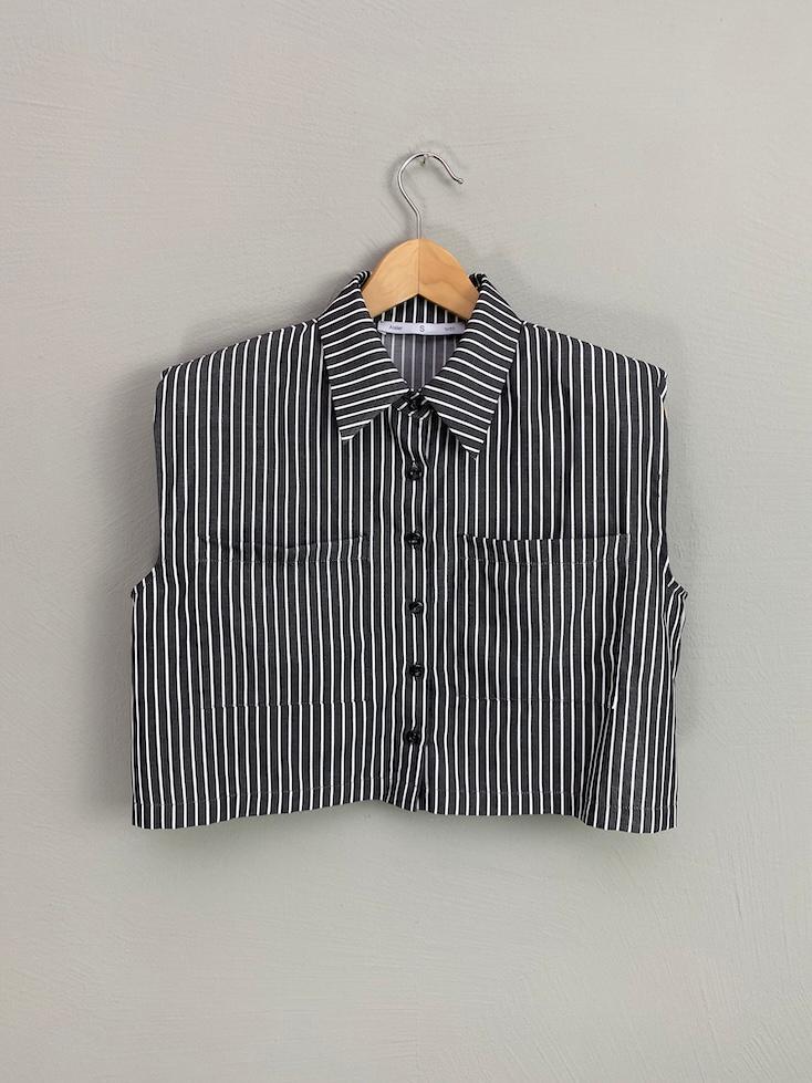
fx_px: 813
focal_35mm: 26
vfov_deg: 67.3
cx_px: 406
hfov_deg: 53.1
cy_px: 542
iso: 64
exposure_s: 1/100
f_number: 1.8
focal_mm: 4.25
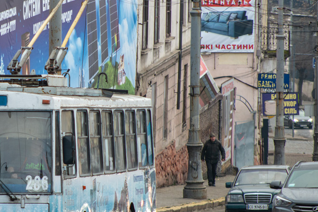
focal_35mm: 414
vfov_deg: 3.3
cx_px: 37
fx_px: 3657
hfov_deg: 5.0
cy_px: 103
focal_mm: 210
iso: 500
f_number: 5.6
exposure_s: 1/200
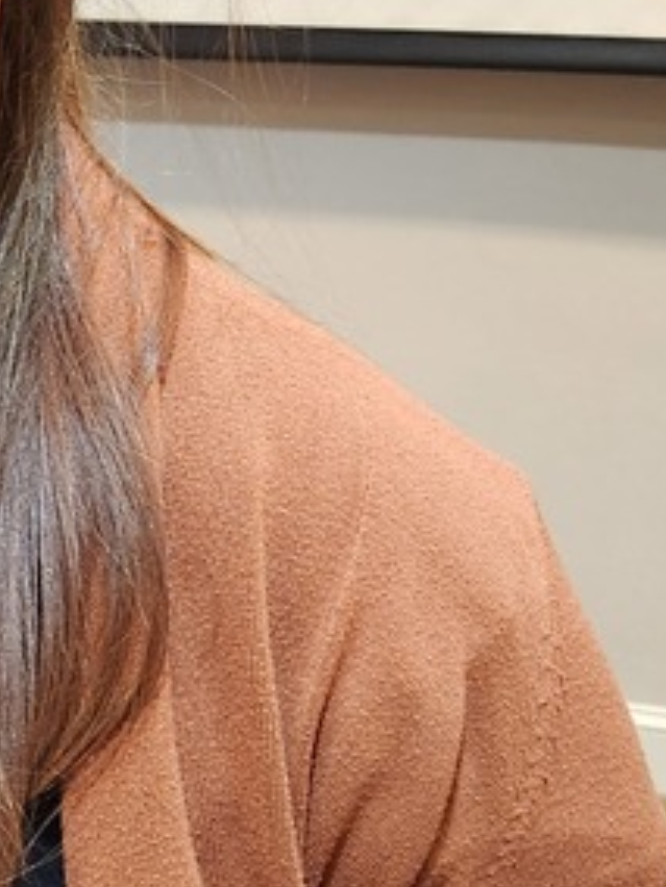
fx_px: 2129
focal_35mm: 83
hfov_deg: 16.5
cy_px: 600
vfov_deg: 23.4
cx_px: -269
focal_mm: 5.4
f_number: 1.8
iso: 640
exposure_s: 1/60
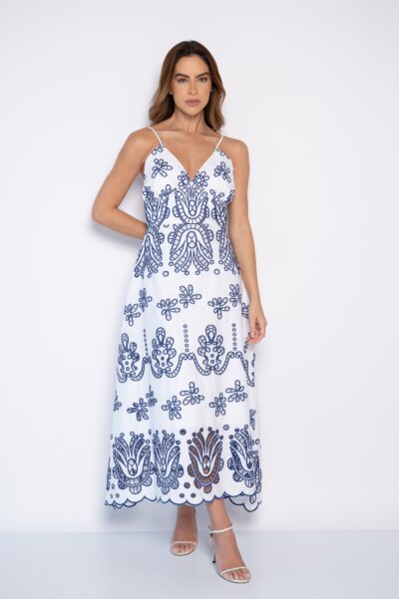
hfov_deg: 27.0
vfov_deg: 39.6
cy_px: 300
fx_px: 832
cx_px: 200
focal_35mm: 50
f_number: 4
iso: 250
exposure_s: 1/160
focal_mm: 50
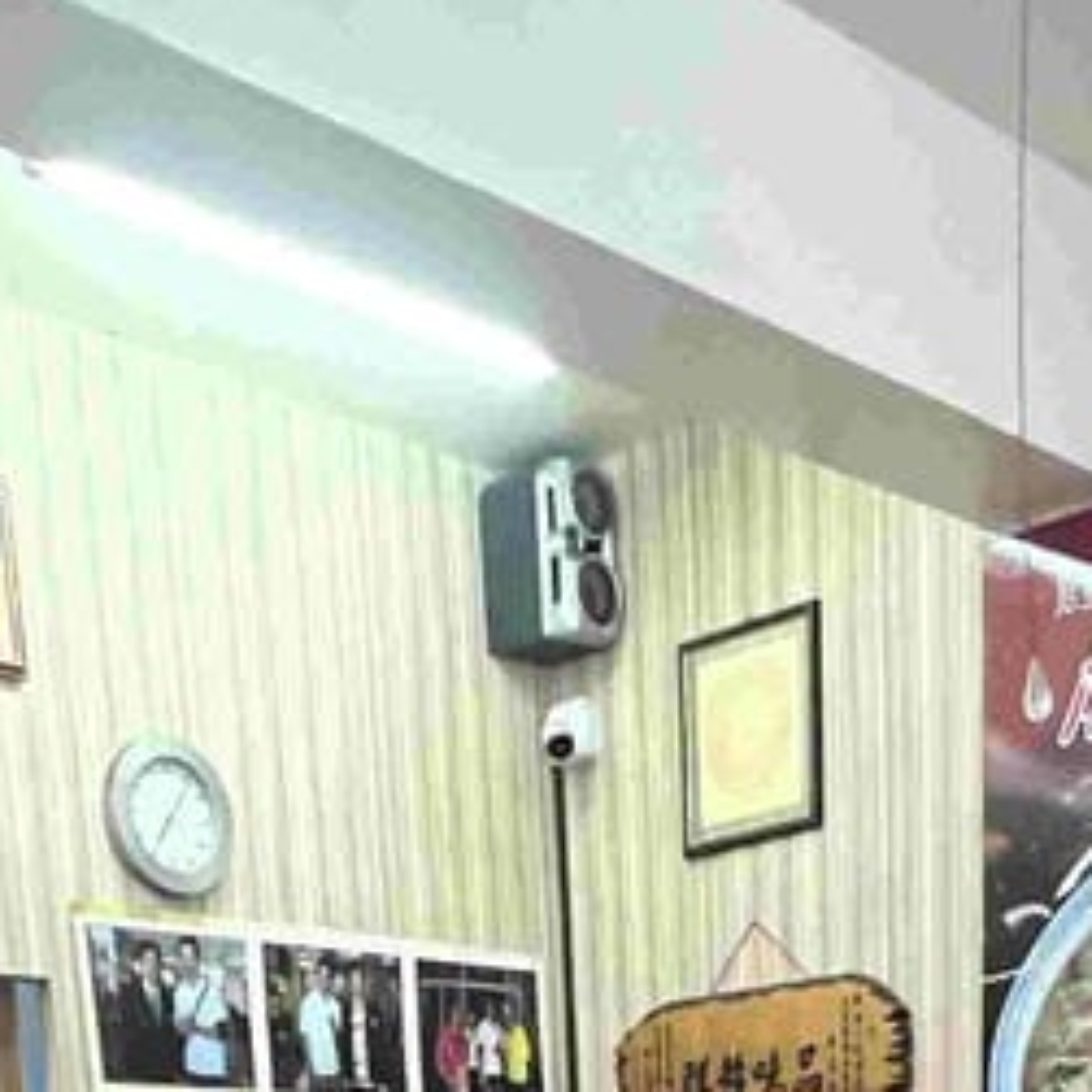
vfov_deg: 21.3
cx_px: 579
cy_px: 1940
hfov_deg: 31.1
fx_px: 1963
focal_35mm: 55
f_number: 1.8
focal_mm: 1.57
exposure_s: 1/60
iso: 500
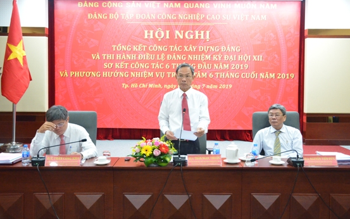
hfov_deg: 52.7
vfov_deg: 34.4
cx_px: 175
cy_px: 102
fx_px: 353
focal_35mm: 37
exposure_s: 1/80
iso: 5000
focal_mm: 24
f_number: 3.8
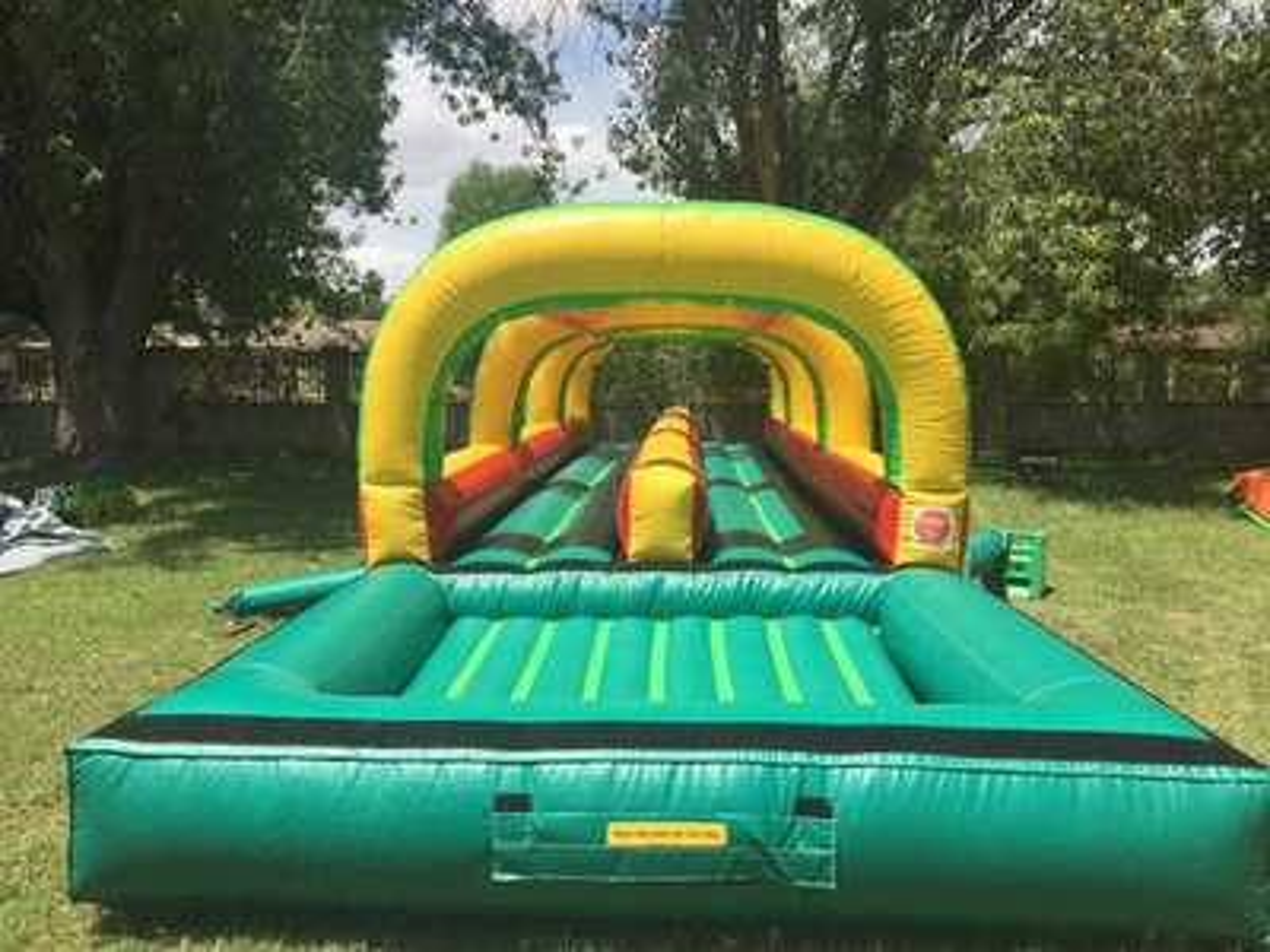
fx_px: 1064
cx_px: 635
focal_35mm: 29
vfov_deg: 48.2
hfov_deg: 61.7
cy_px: 476
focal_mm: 4.15
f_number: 2.2
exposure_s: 1/1980
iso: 32
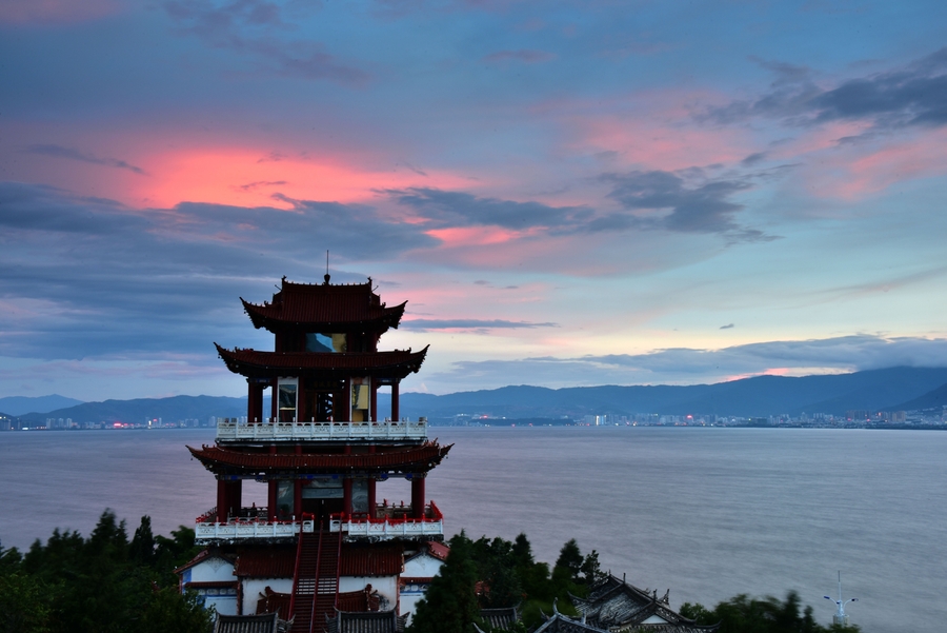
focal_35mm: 42
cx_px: 474
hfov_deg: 46.4
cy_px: 316
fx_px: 1105
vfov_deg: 31.9
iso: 100
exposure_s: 15
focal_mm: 42
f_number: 22
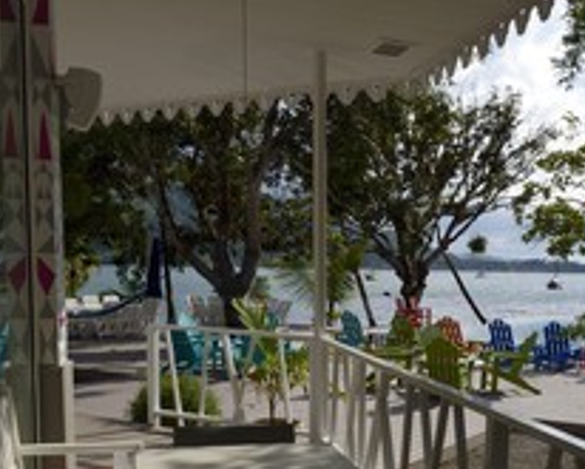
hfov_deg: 39.8
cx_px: 392
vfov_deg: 32.0
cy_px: 370
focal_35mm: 46
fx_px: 797
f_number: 16
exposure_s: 1/250
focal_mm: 24
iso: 200
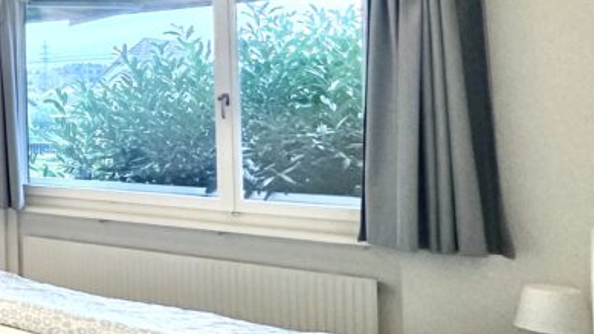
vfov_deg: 25.2
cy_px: 92
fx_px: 740
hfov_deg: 28.3
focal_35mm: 47
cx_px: -299
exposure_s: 1/100
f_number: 2.2
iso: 250
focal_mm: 2.22
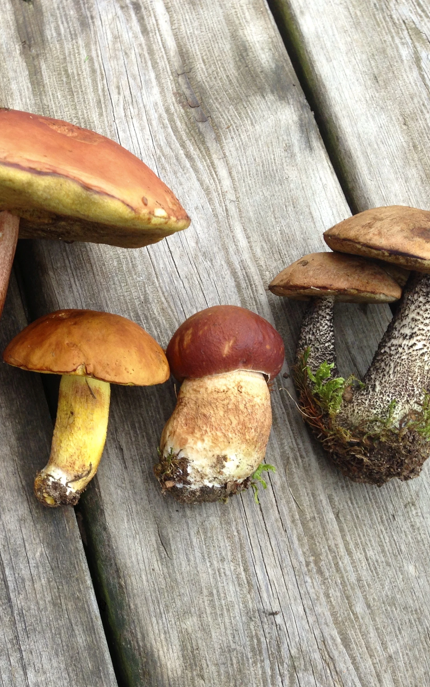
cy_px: 346
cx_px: 52
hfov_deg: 26.6
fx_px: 881
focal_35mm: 47
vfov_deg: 42.6
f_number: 2.4
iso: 50
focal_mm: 4.13
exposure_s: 1/60
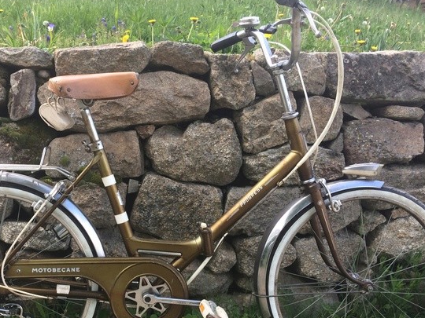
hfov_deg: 43.5
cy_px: 214
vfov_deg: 33.3
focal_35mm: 43
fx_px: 528
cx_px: 157
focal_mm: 4.15
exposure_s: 1/247
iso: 32
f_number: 2.2
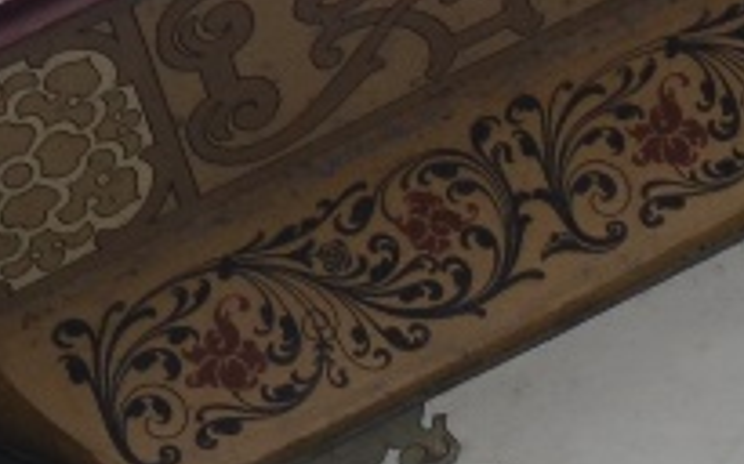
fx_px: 7723
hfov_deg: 5.3
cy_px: 1495
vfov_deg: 3.4
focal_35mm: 381
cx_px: 1826
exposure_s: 1/250
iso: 320
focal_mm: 32
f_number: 8
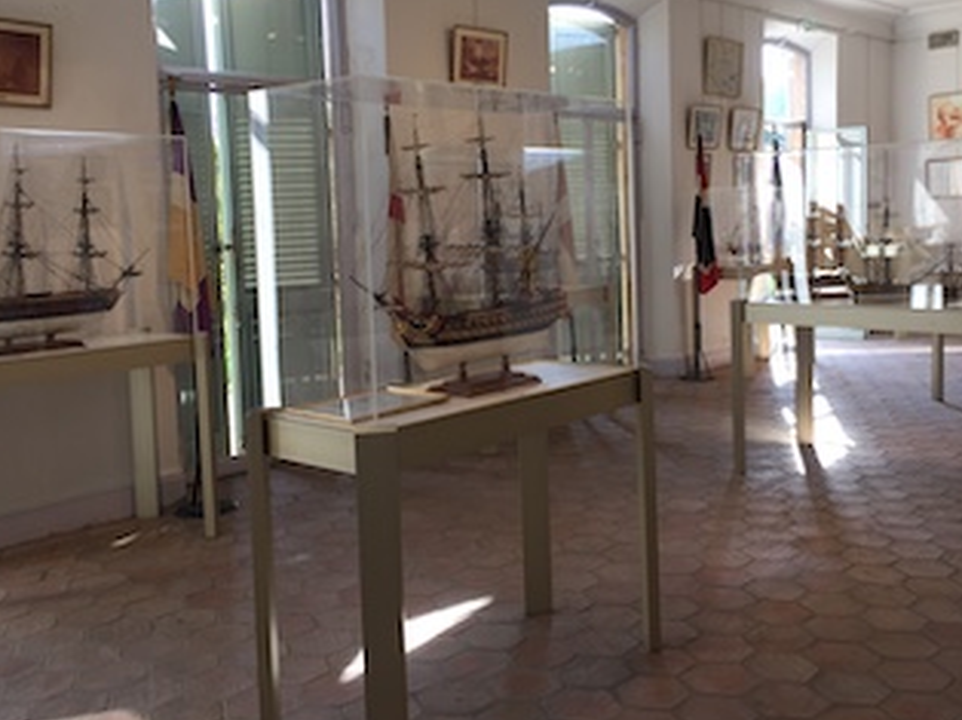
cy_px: 291
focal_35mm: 37
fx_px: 1027
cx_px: 524
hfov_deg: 50.1
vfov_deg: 38.5
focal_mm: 4.15
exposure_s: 1/100
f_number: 2.2
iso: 32
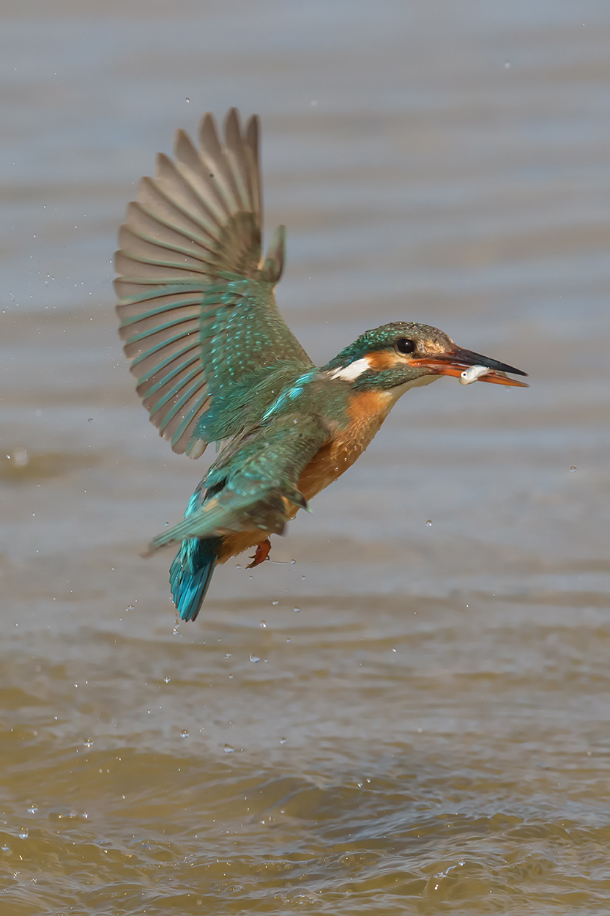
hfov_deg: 3.4
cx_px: 305
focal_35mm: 400
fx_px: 10169
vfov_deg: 5.2
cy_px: 458
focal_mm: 400
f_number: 10
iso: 1250
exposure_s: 1/4000
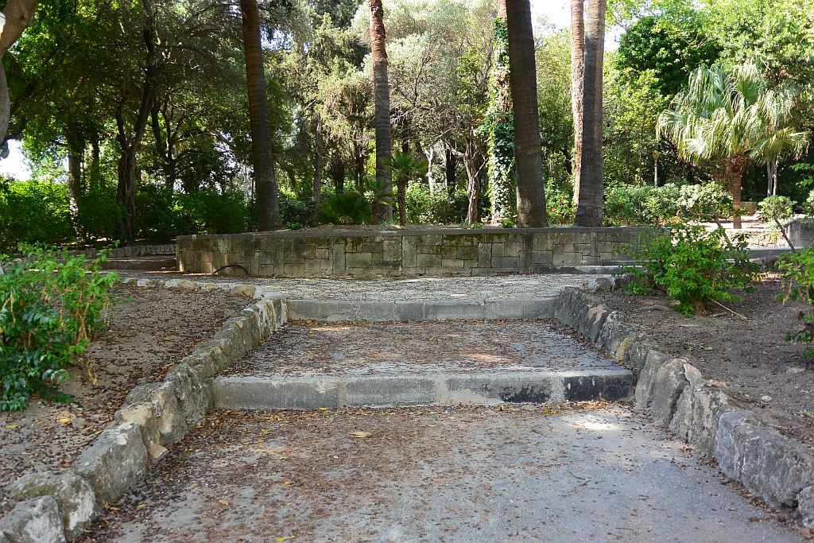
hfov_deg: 58.7
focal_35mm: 32
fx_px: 724
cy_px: 272
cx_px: 407
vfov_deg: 41.1
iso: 160
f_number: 3.8
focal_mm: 12.2
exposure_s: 1/200
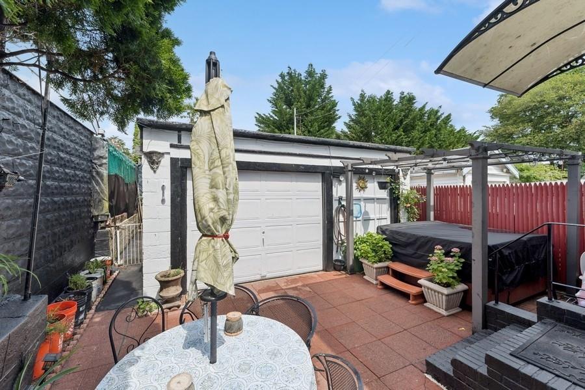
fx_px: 227
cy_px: 195
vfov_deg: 81.2
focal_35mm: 14
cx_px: 292
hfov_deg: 104.3
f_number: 11
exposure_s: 1/100
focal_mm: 14
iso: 100
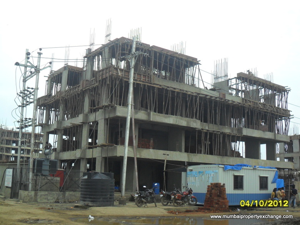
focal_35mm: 44
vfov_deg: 32.9
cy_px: 112
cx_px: 150
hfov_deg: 42.9
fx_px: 381
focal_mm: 7.8
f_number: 4.5
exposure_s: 1/350
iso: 100
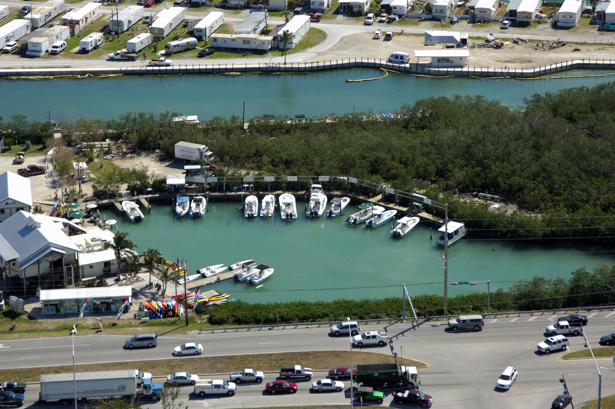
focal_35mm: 112
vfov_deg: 12.1
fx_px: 1920
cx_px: 308
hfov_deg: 18.2
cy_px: 204
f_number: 7.6
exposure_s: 1/1000
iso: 400
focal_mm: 75
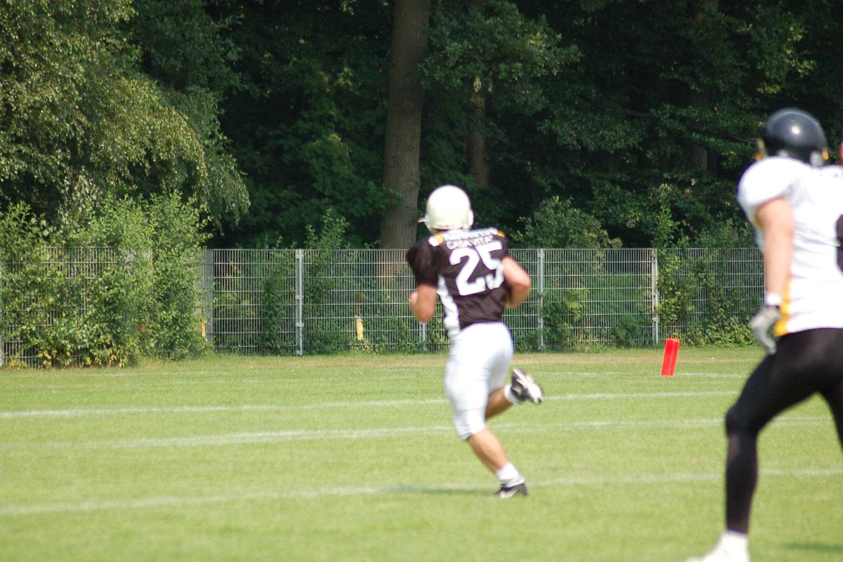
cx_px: 421
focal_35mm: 257
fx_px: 6018
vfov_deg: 5.3
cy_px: 282
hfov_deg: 8.0
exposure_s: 1/1000
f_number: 4.8
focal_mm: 170
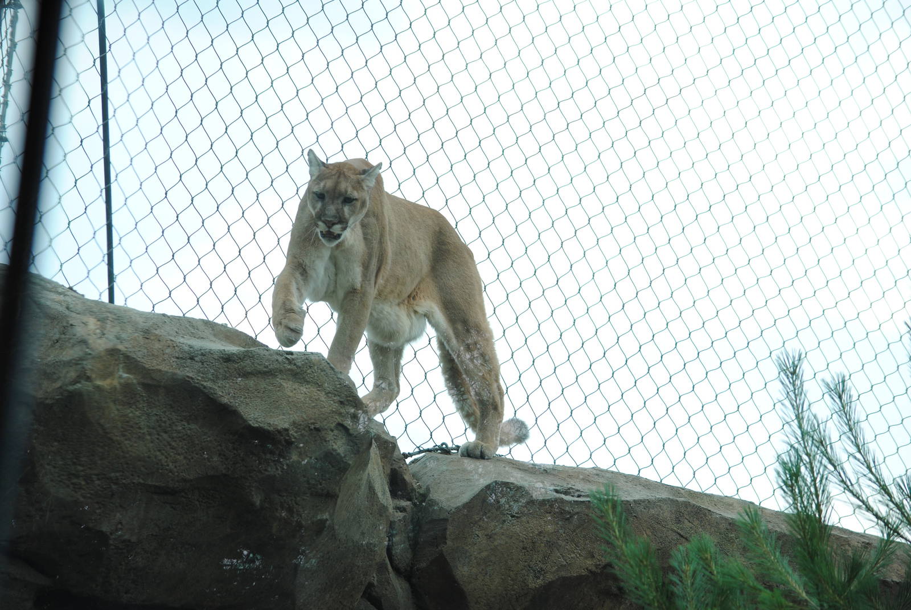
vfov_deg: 8.3
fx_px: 4180
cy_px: 305
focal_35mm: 165
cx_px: 456
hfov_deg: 12.4
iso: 200
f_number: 5
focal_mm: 110
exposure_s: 1/400
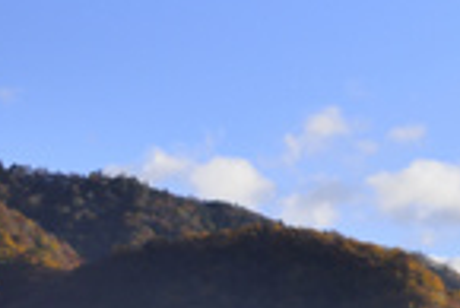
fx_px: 2034
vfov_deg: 8.6
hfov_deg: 11.5
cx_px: 942
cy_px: -41
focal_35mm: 159
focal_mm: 36
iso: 200
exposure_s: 1/250
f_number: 11
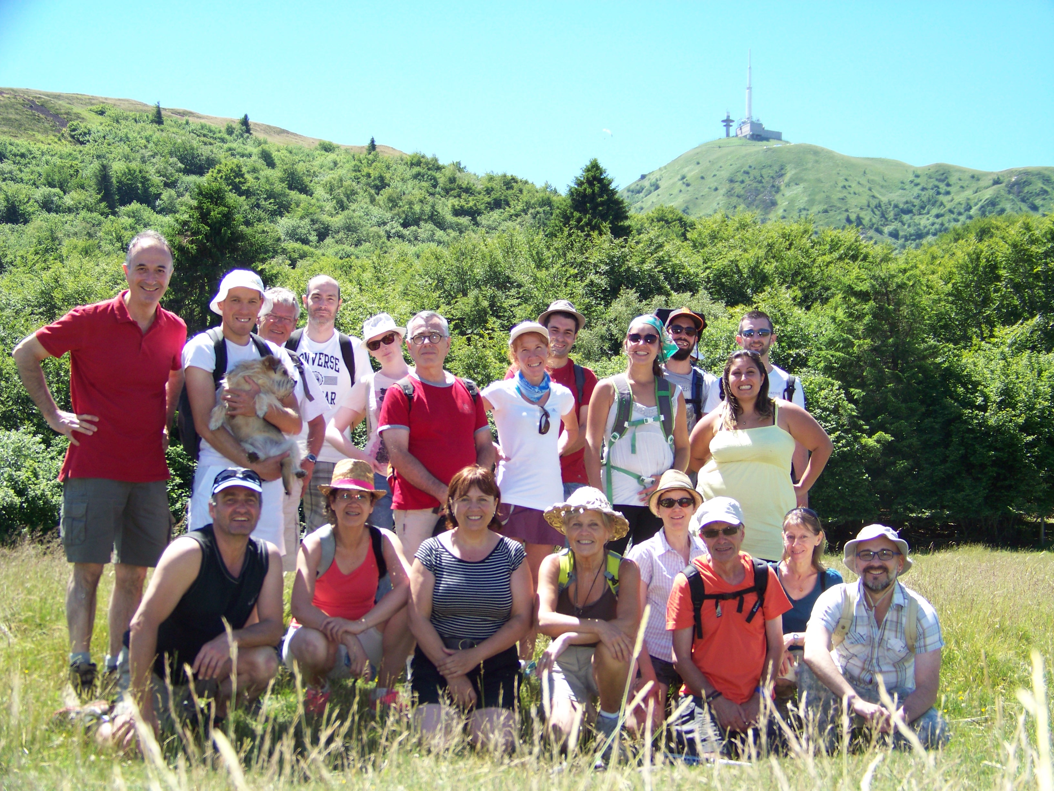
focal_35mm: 49
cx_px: 527
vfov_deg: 29.7
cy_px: 396
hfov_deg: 38.9
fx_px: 1492
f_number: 2.8
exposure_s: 1/320
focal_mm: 7.6
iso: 62
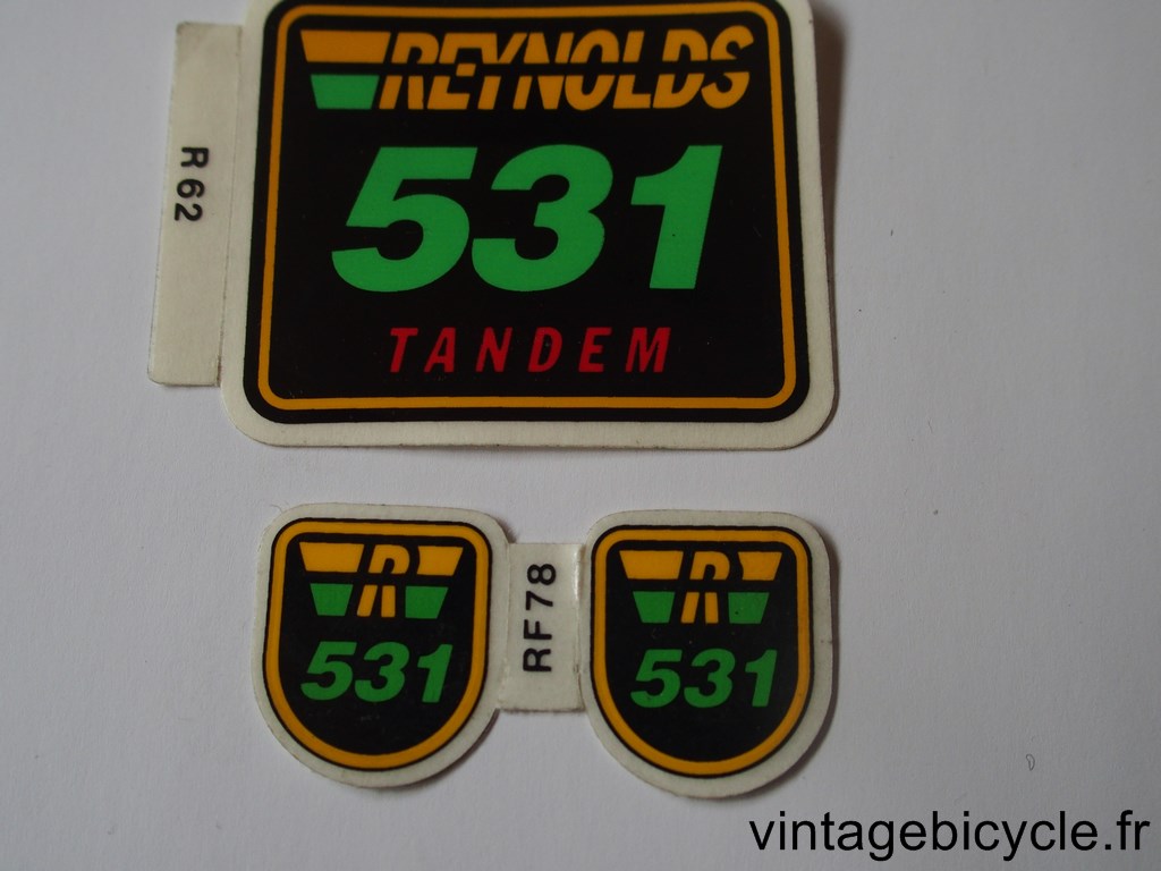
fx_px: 1409
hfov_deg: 44.8
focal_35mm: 42
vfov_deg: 34.3
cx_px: 580
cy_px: 436
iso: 250
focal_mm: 9
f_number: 2.8
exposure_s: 1/160
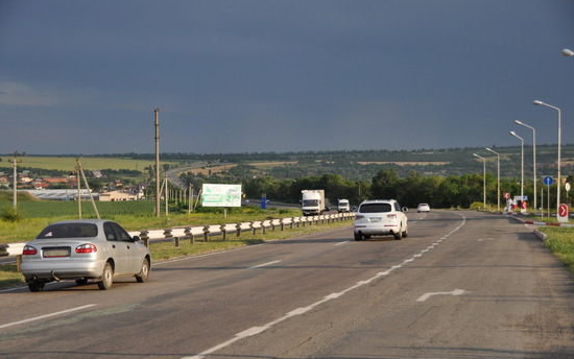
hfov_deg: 26.8
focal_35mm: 77
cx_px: 289
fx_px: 1205
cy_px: 187
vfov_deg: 16.9
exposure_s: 1/1000
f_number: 4.8
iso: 400
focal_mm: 50
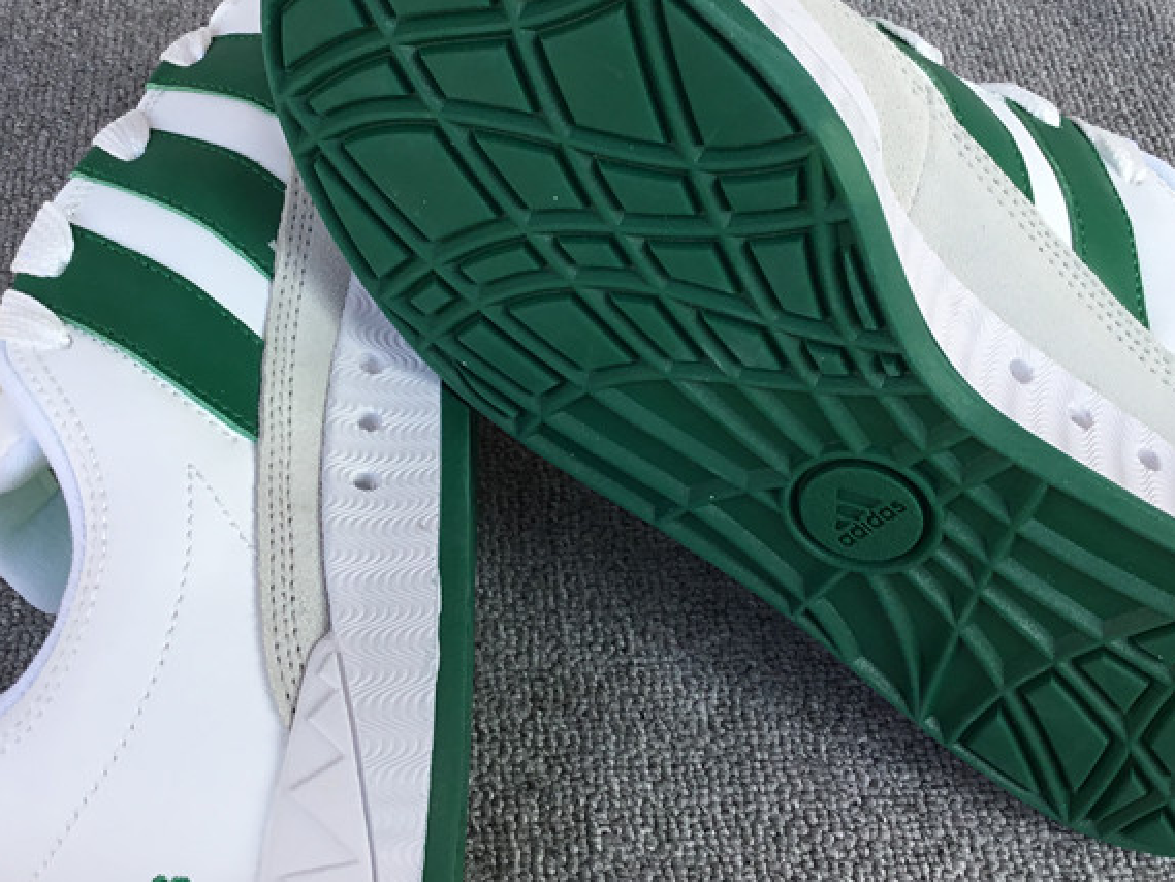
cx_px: 531
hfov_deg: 38.9
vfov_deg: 29.6
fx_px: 1664
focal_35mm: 49
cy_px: 360
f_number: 2.4
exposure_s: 1/215
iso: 25
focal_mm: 3.3
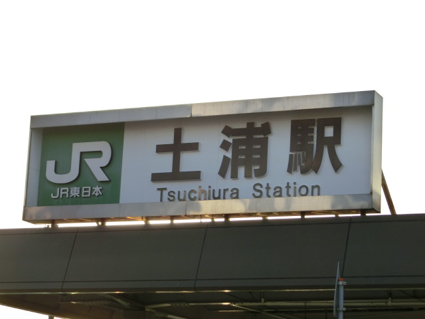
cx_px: 212
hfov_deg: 18.4
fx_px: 1314
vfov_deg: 13.8
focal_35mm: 107
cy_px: 160
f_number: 5.7
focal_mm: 19.1
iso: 80
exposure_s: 1/320
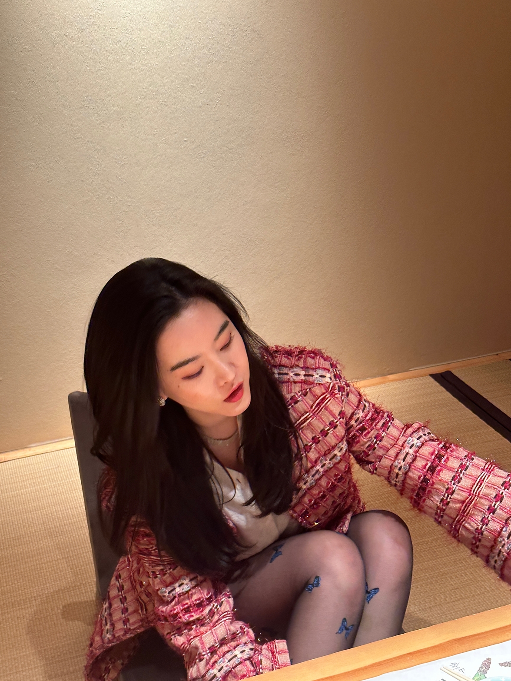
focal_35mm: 49
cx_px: 252
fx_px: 964
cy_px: 345
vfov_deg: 38.9
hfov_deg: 29.7
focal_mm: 6.86
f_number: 1.78
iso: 320
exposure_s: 1/33
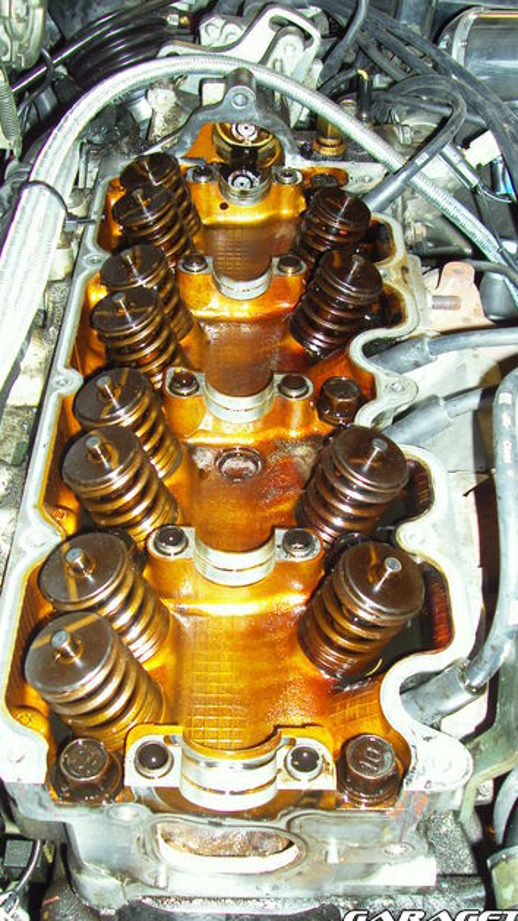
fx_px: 1001
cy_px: 464
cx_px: 243
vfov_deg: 49.4
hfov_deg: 29.0
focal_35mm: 41
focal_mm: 6.2
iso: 80
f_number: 2.8
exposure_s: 1/40
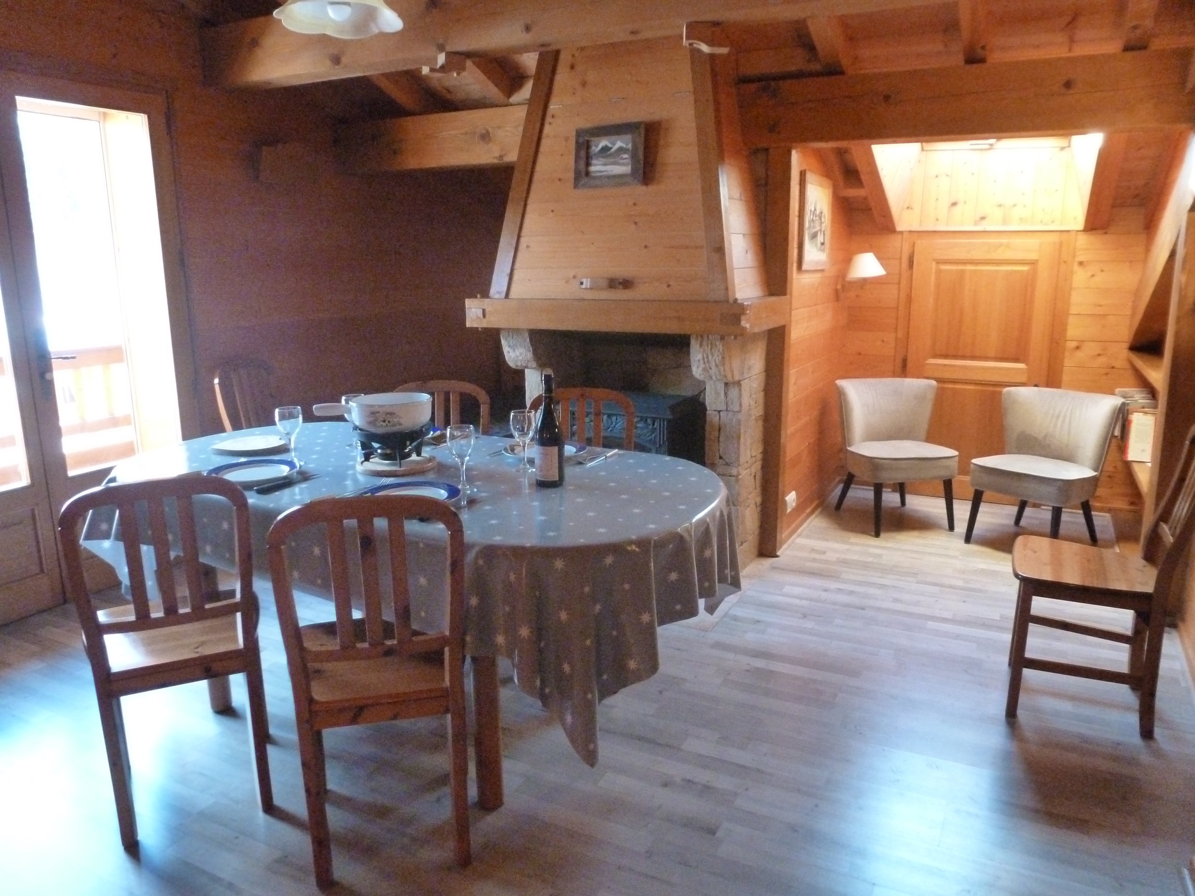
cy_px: 448
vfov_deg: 56.8
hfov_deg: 71.6
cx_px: 598
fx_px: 829
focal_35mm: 24
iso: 1250
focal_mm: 4.3
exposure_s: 1/30
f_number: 3.3
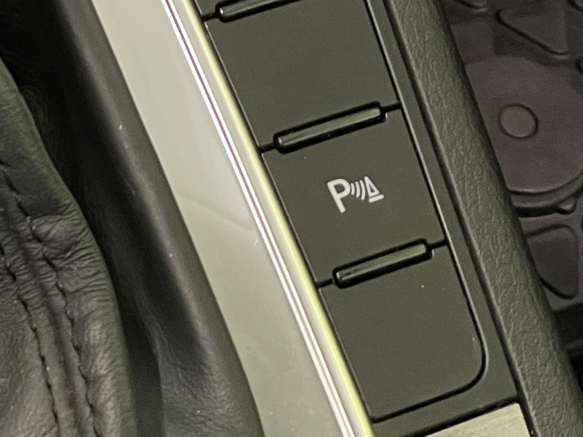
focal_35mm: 199
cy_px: -48
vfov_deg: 7.4
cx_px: -322
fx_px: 3351
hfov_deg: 9.6
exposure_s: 1/50
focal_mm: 6
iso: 500
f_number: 2
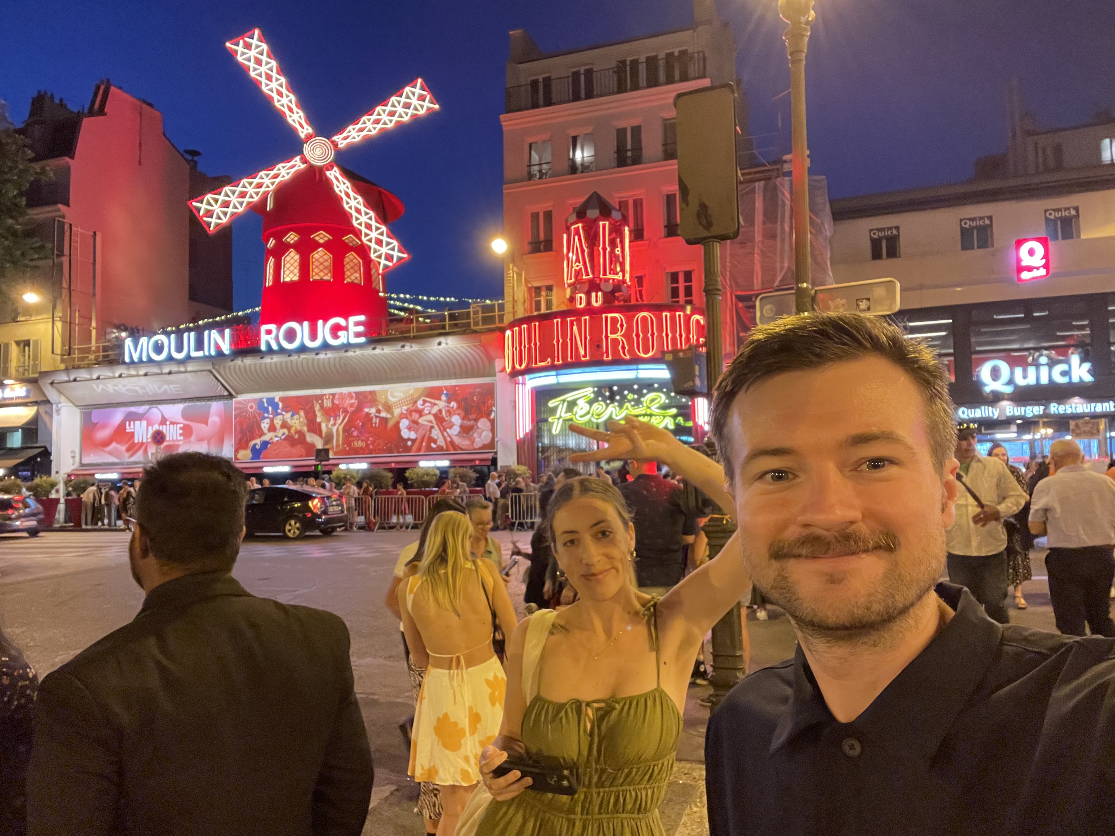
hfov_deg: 73.9
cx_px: 558
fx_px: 741
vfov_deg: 58.9
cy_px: 418
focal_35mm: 23
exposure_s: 1/25
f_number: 2.2
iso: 500
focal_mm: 2.71
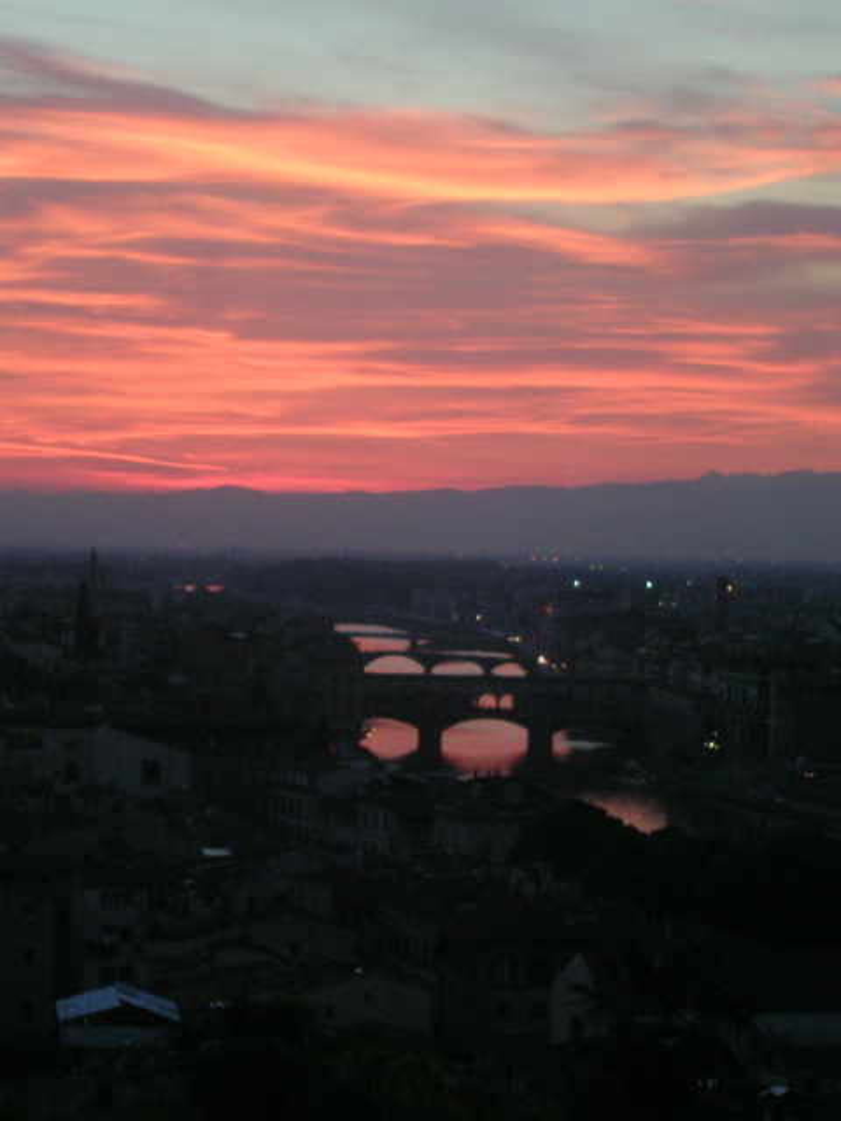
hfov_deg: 14.1
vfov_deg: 18.7
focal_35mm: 105
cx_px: 420
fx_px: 3401
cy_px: 560
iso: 187
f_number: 4.9
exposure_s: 1/60.1
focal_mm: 16.2
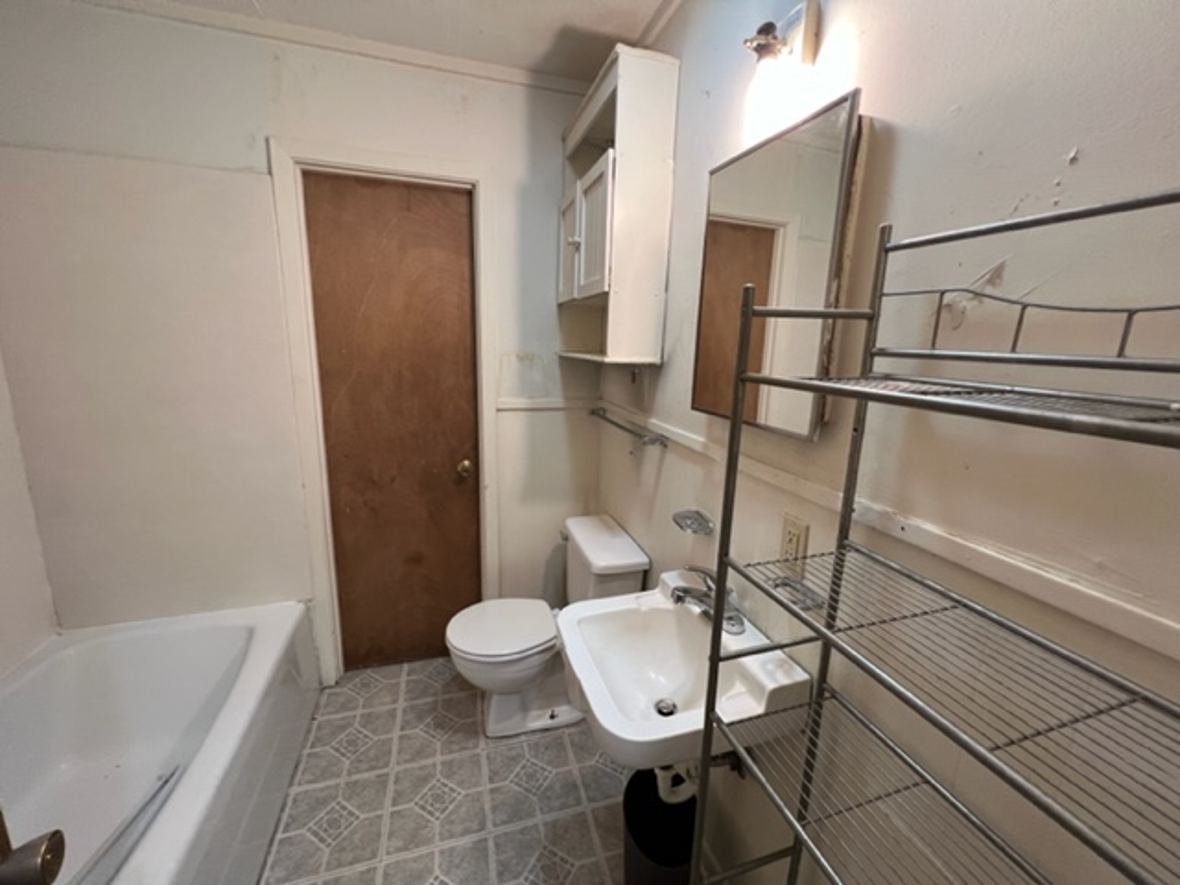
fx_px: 443
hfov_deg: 106.2
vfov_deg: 89.9
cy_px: 442
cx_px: 590
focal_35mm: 13
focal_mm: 1.57
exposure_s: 1/60
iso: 200
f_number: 1.8
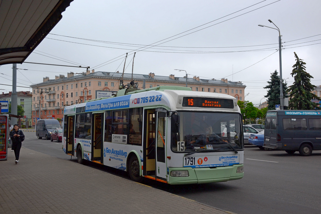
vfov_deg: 34.2
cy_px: 107
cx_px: 160
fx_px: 348
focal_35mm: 39
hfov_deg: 49.6
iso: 100
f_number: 6.3
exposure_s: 1/400
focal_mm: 26
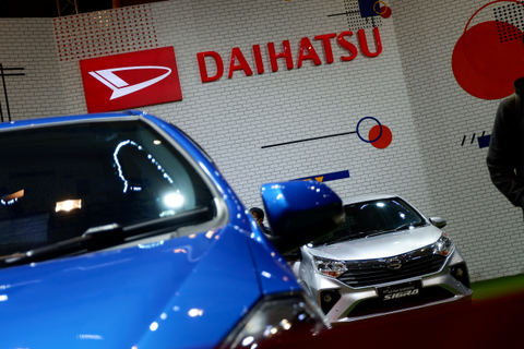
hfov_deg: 31.0
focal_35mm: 65
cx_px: 262
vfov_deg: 20.9
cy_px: 174
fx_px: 946
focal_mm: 43.4
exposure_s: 1/80
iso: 200
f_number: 5.6
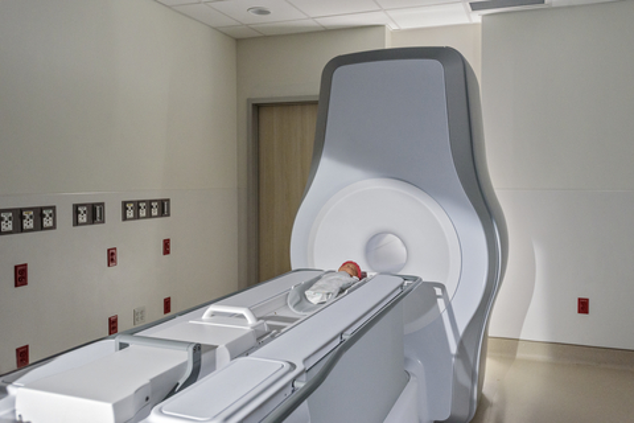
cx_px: 317
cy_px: 212
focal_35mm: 30
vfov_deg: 43.6
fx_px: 528
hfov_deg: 61.9
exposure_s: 1/60
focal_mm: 30
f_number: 5
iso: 2000
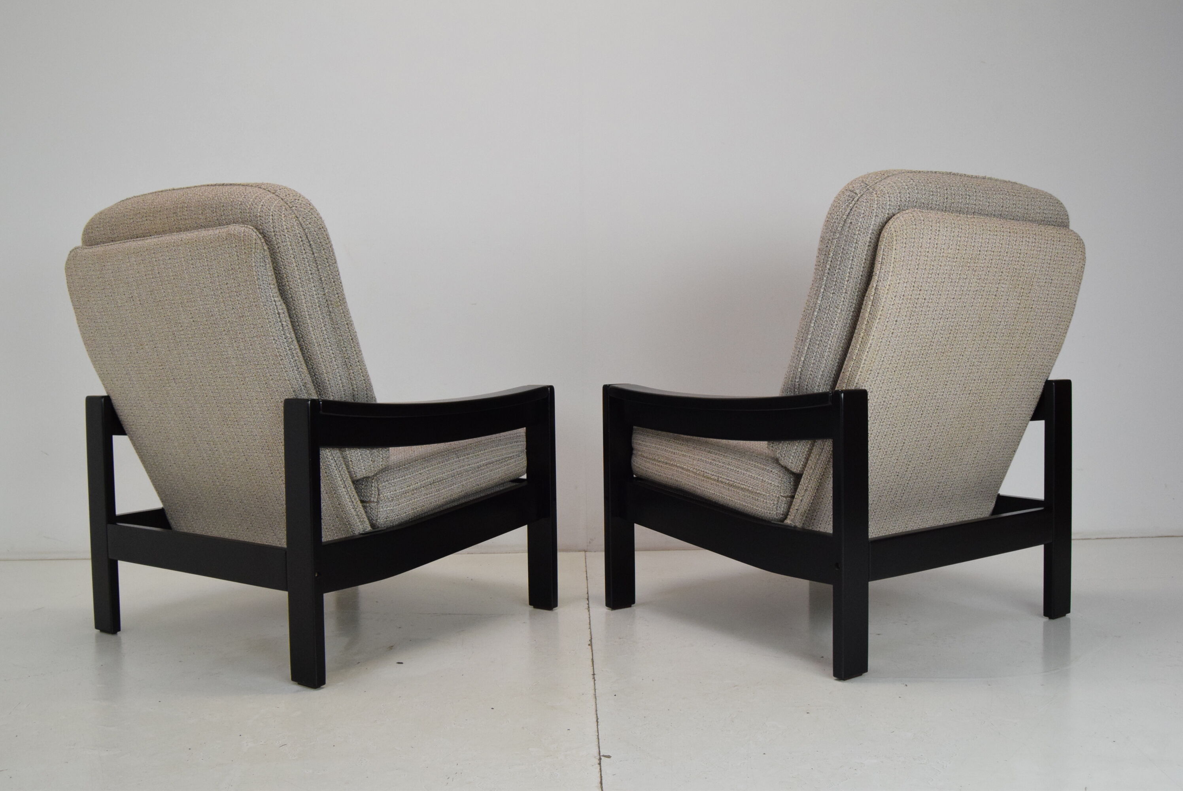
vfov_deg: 40.0
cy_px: 396
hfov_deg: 57.2
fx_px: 1085
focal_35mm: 33
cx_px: 592
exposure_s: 1/250
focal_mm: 22
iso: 1600
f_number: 8
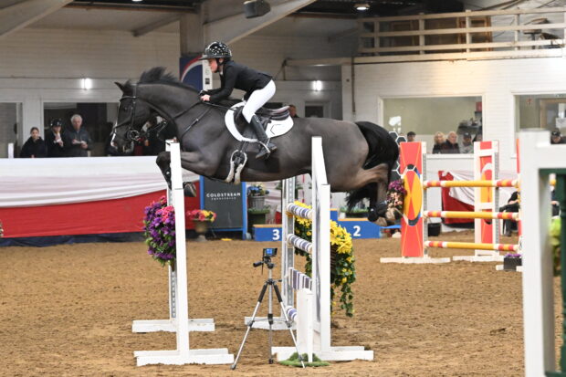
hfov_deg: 12.5
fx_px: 2593
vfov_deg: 8.3
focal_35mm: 165
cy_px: 188
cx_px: 283
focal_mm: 110
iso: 8000
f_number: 5.6
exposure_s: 1/800
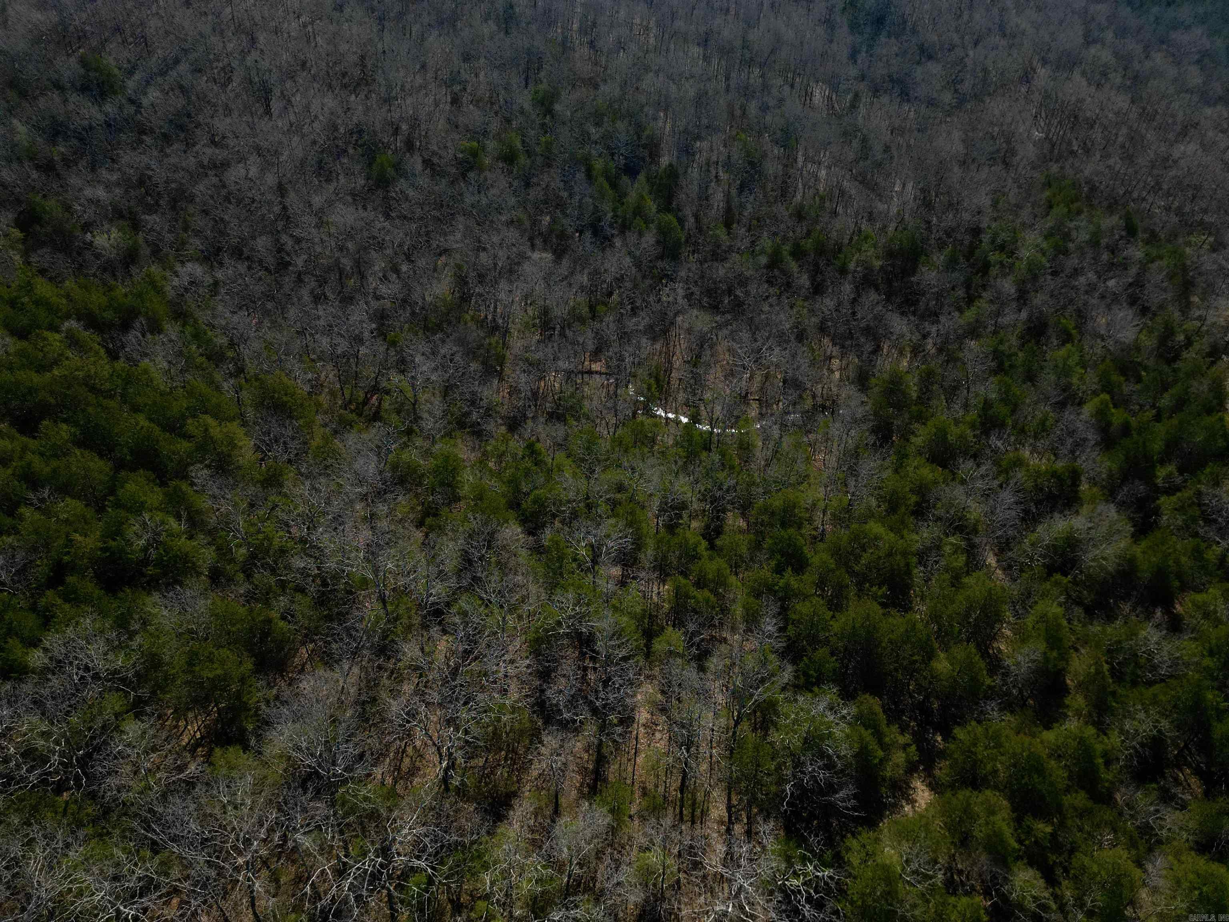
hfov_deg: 71.6
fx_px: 852
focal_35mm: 24
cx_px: 614
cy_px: 461
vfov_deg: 56.8
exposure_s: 1/2500
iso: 100
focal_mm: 6.72
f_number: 1.7
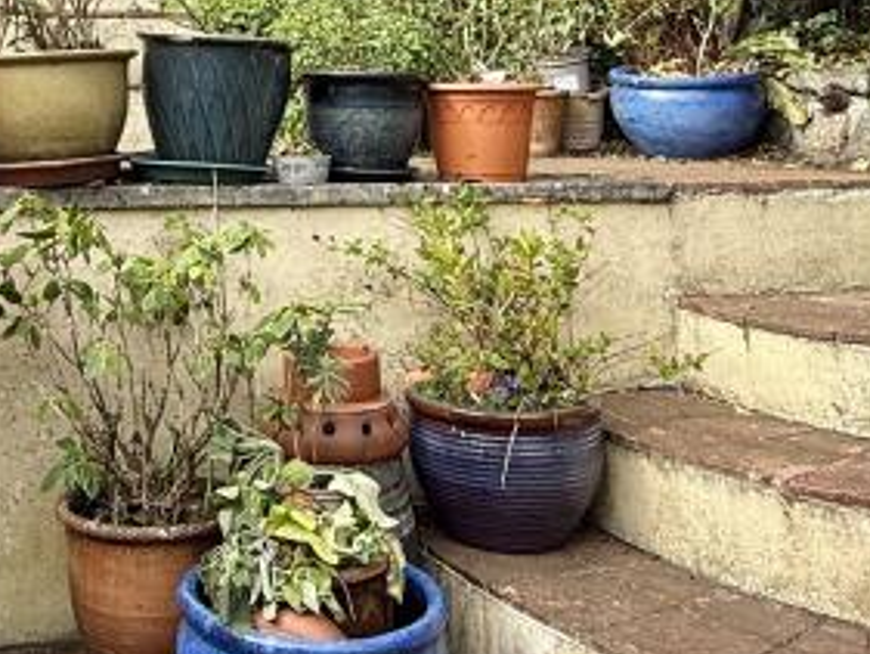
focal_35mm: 51
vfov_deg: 26.1
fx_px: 1282
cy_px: -90
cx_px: 214
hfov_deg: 36.6
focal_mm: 2.22
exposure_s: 1/694
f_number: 2.2
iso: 50
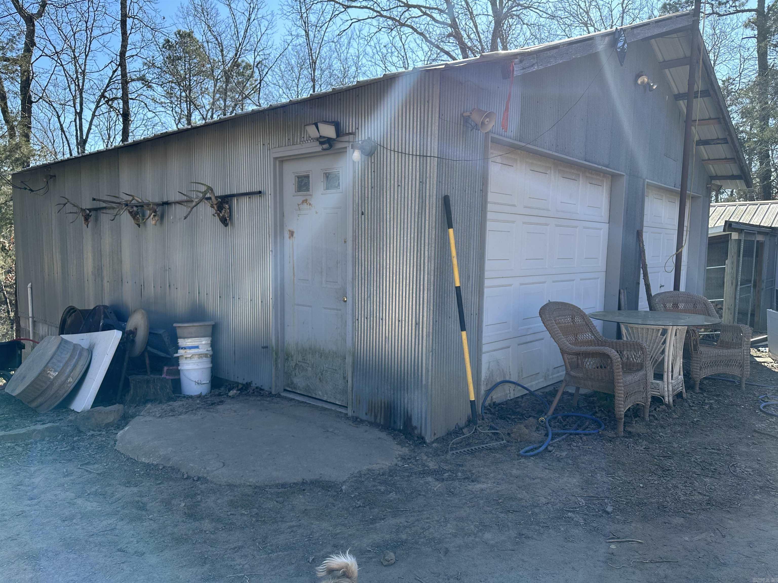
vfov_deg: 56.8
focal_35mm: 24
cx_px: 389
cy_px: 292
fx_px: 539
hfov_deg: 71.6
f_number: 1.78
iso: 80
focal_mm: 6.86
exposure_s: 1/1062
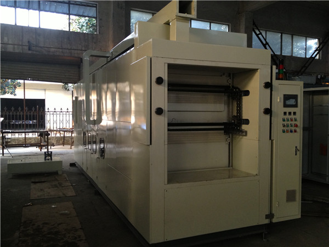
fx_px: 333
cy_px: 124
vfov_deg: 40.7
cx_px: 164
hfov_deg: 52.6
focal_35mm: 35
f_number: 2.4
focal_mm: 4.28
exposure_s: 1/20
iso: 160
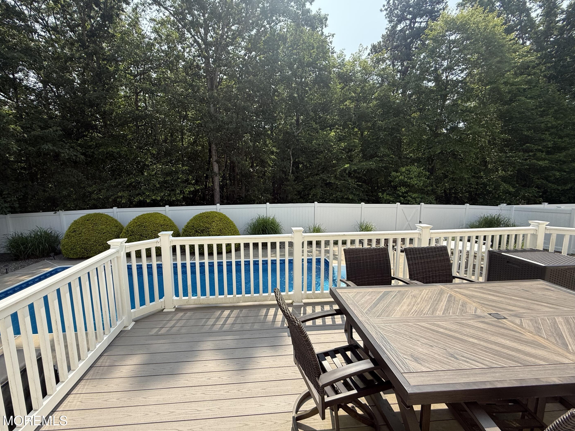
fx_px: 249
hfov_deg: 98.0
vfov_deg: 81.7
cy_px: 211
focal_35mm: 15
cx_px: 268
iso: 50
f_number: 2.2
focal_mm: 2.22
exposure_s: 1/1017
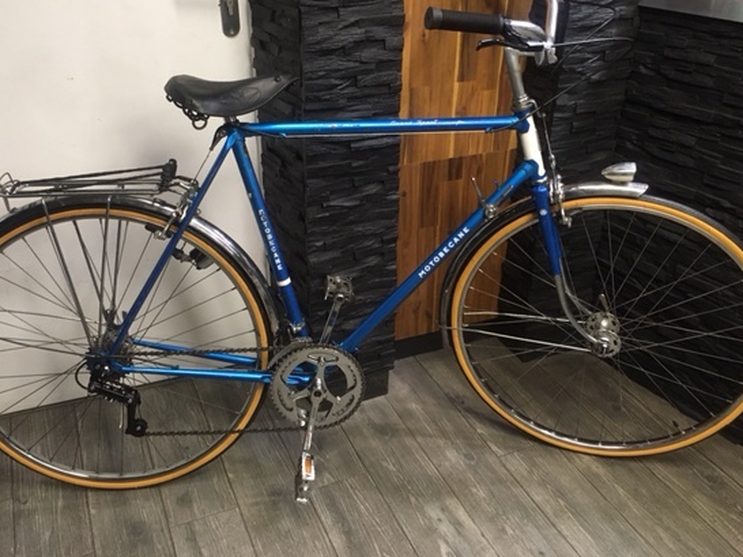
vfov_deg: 41.6
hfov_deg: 53.9
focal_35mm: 34
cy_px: 236
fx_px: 729
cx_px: 346
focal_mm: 4.15
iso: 200
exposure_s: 1/17
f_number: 2.2
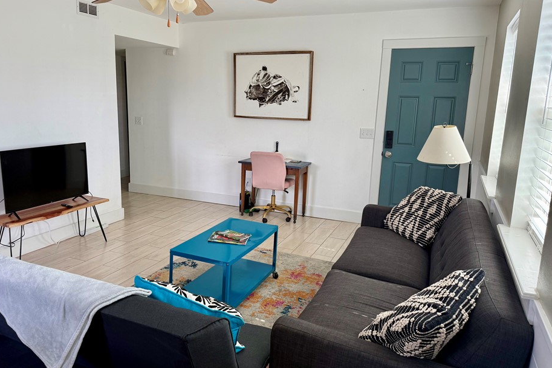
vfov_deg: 46.4
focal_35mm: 28
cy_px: 179
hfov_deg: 65.3
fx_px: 429
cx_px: 244
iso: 100
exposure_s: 1/121
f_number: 1.78
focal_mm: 6.76
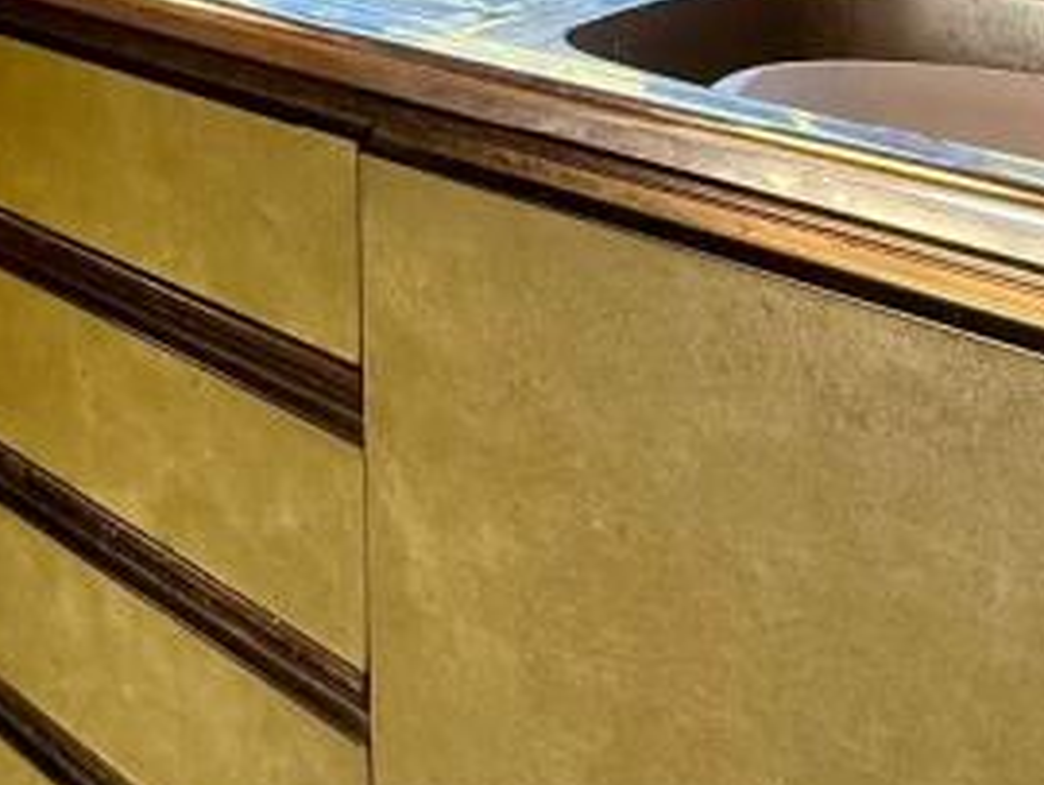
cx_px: -166
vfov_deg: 22.5
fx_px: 1600
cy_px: -398
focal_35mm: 53
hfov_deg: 31.2
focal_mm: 2.22
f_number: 2.2
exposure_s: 1/99
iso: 160
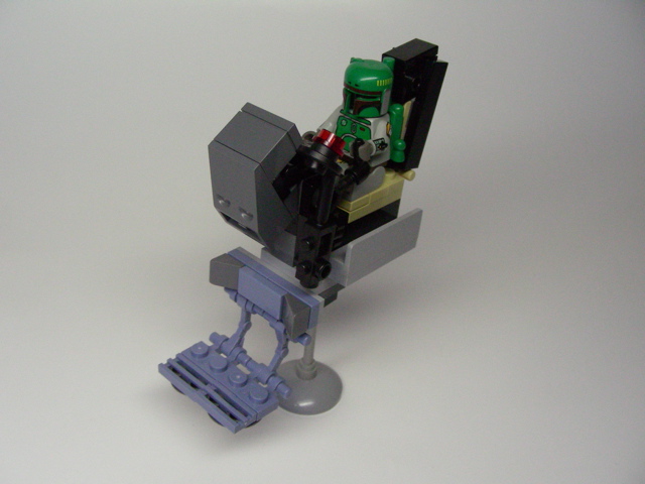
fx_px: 708
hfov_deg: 49.0
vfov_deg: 37.7
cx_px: 322
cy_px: 242
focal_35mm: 38
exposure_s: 1/166
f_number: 4
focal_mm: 6.3
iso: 400
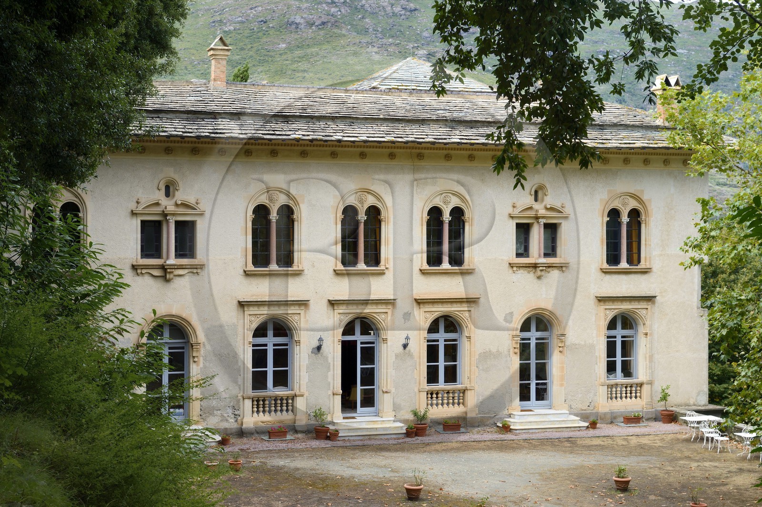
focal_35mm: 66
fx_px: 1396
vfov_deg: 20.6
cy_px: 254
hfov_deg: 30.5
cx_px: 381
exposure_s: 1/160
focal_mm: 66
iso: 200
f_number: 8
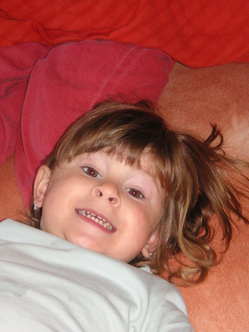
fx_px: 719
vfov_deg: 26.0
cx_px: 124
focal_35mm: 75
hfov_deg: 19.6
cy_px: 166
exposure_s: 1/90
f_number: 4.3
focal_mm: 12.4
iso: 160
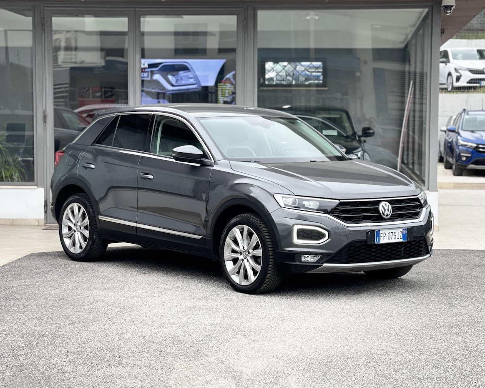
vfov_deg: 22.8
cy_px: 194
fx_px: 962
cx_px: 236
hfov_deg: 28.3
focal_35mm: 67
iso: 50
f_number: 2.2
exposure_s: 1/121
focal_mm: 7.5
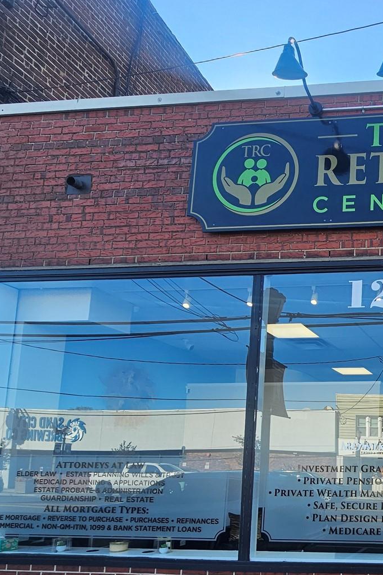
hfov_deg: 36.6
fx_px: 431
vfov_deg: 64.1
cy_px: 419
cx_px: 463
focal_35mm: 27
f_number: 2.2
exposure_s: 1/445
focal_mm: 2.2
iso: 50
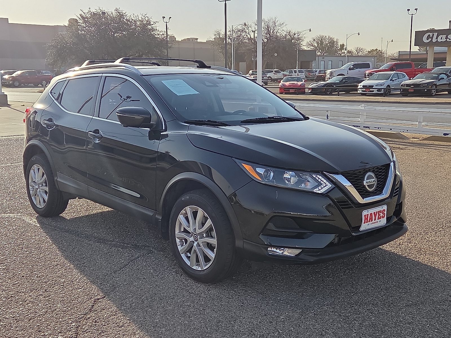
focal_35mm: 42
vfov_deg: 34.3
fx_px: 547
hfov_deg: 44.8
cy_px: 169
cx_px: 226
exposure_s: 1/2000
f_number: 1.8
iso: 25
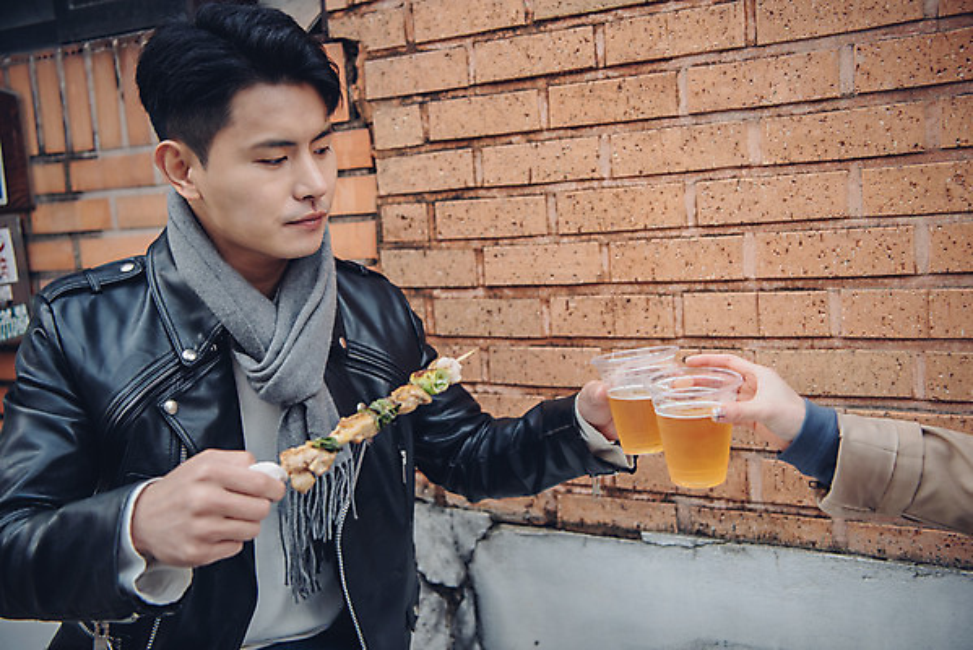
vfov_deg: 33.4
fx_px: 1082
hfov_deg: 48.4
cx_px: 486
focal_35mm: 40
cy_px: 325
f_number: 2.8
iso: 640
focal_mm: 40
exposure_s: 1/40
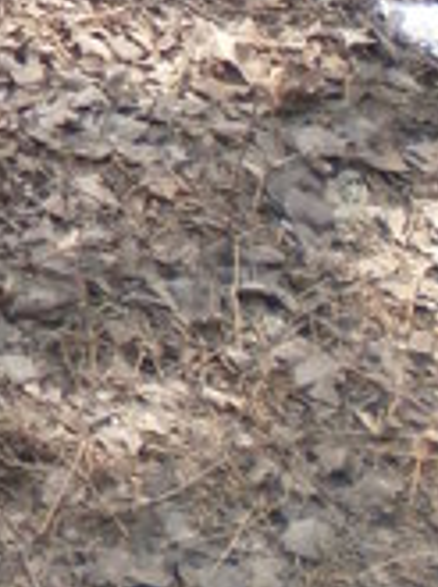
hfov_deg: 6.4
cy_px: -569
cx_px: -438
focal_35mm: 224
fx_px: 3794
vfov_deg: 8.4
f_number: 3.1
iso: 100
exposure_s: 1/160
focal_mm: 6.3
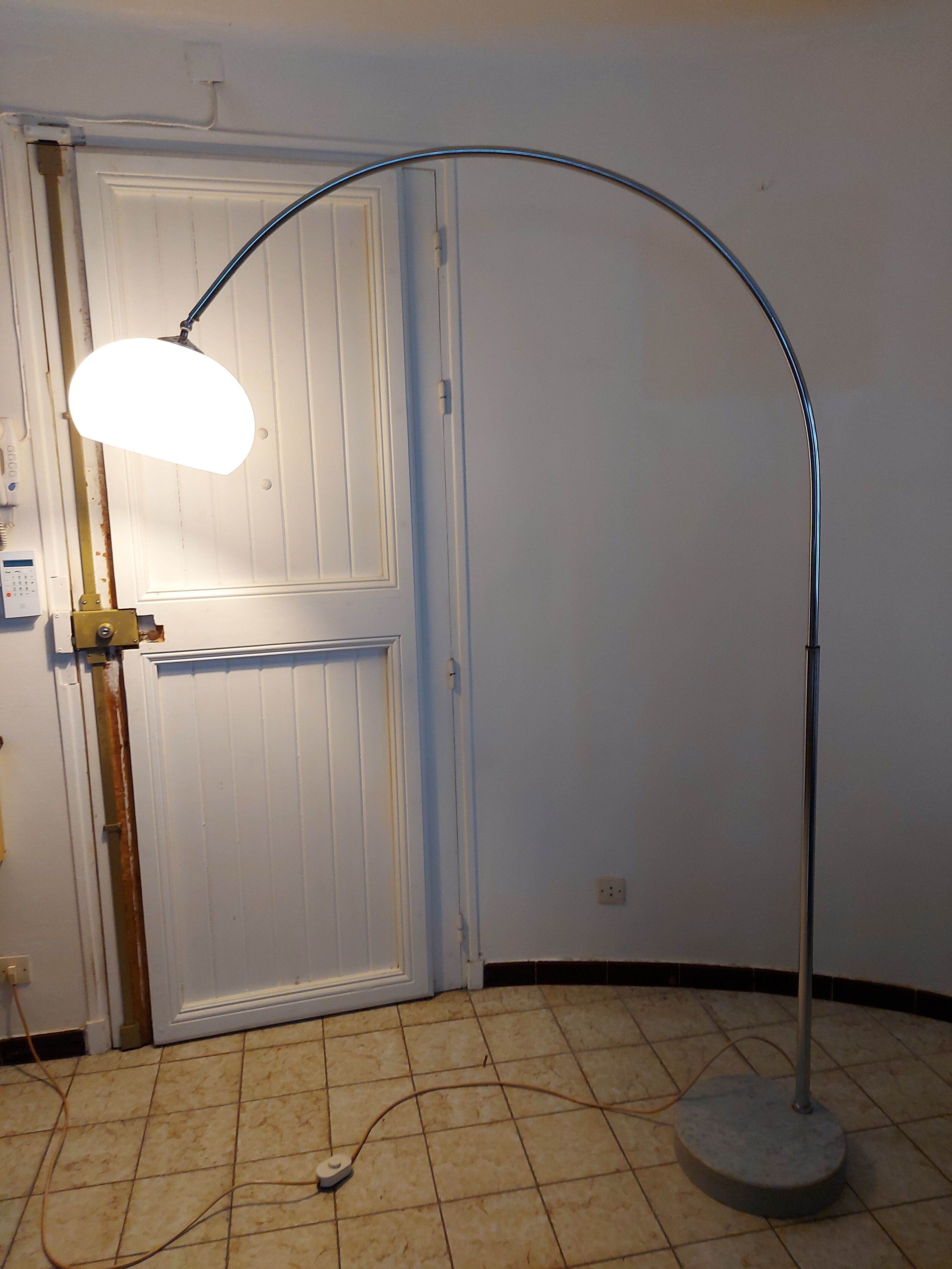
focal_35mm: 24
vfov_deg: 71.6
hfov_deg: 56.8
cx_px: 476
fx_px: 880
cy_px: 634
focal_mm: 5.23
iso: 200
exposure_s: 1/50
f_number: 1.8
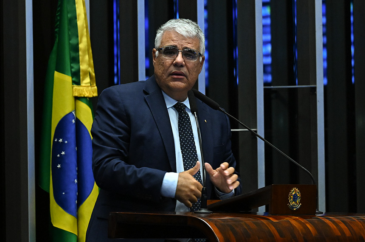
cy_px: 121
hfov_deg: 6.9
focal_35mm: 300
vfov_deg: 4.6
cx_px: 182
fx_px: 3036
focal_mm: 200
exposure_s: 1/125
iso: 4000
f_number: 5
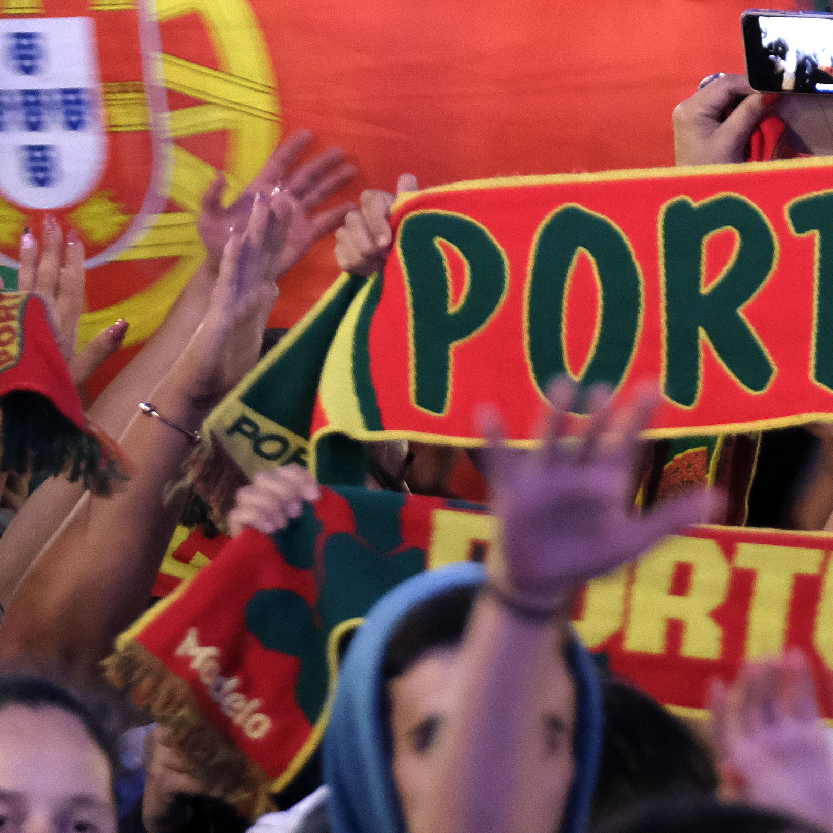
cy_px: 255
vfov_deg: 2.5
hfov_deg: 2.5
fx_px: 19031
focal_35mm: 699
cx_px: 967
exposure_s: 1/30
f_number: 2.8
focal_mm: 140
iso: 6400
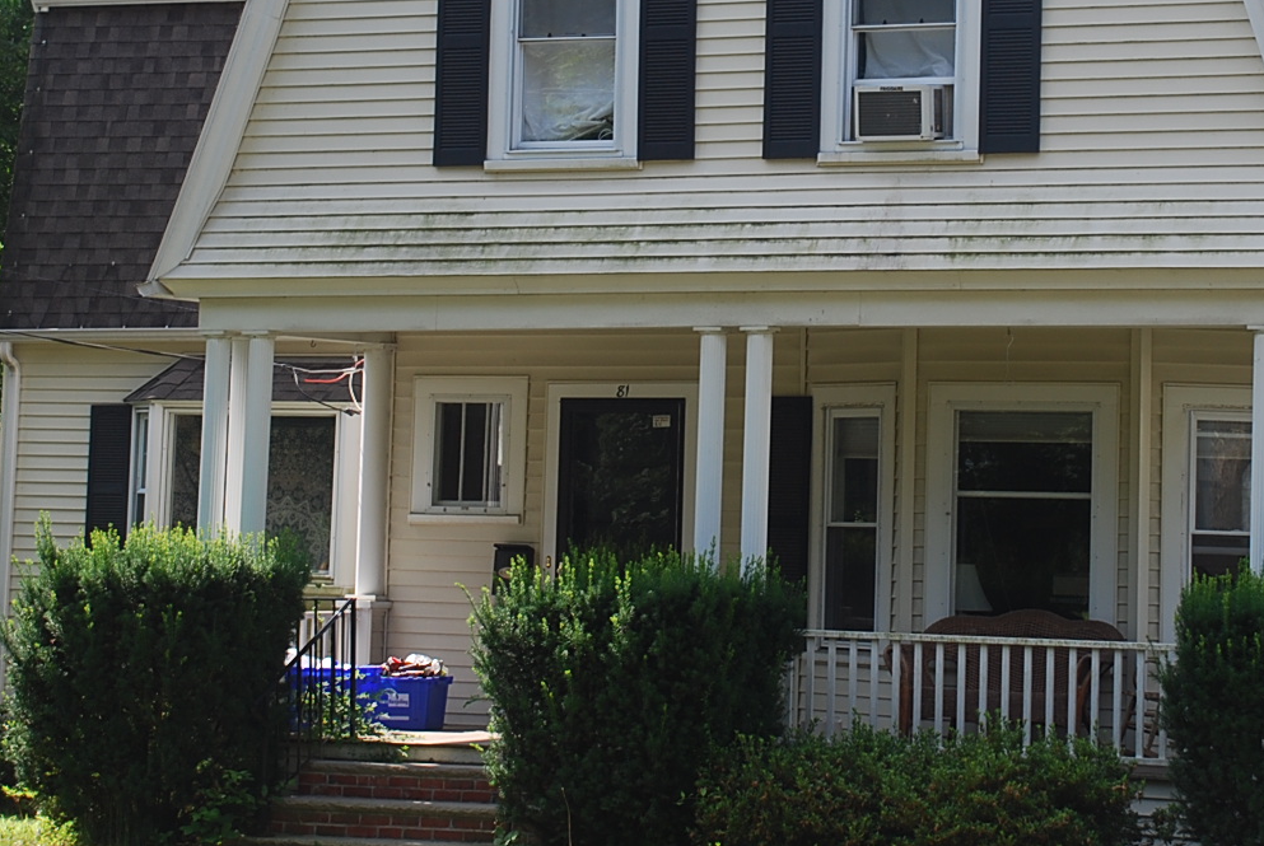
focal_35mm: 117
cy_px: 216
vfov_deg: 11.7
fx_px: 4113
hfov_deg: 17.4
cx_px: 822
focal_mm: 40
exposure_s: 1/160
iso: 100
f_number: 6.3
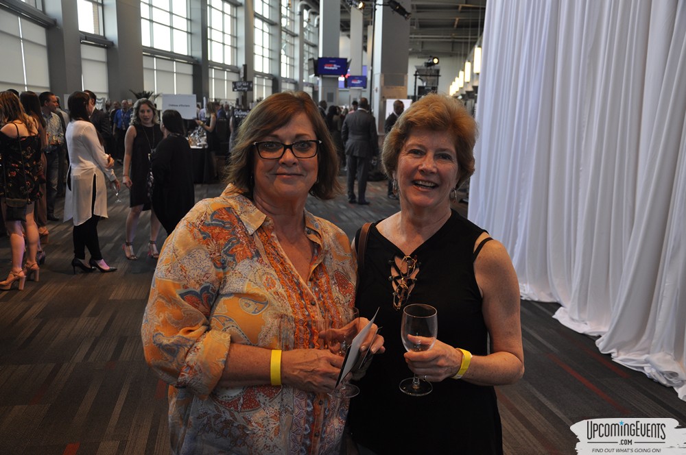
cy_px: 228
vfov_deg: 39.9
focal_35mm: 33
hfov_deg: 57.3
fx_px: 628
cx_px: 343
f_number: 5
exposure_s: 1/60
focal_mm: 22
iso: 400
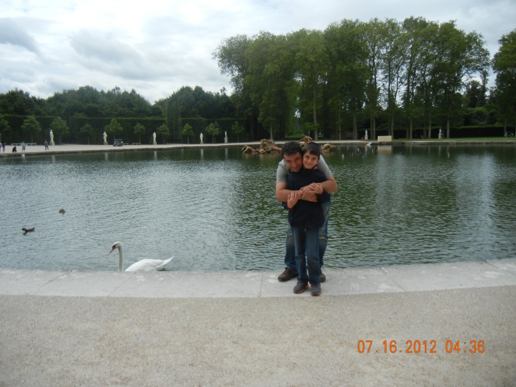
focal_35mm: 30
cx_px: 258
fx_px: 447
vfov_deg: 46.8
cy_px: 194
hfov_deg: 60.0
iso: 160
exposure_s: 1/330
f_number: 7
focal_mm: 5.4
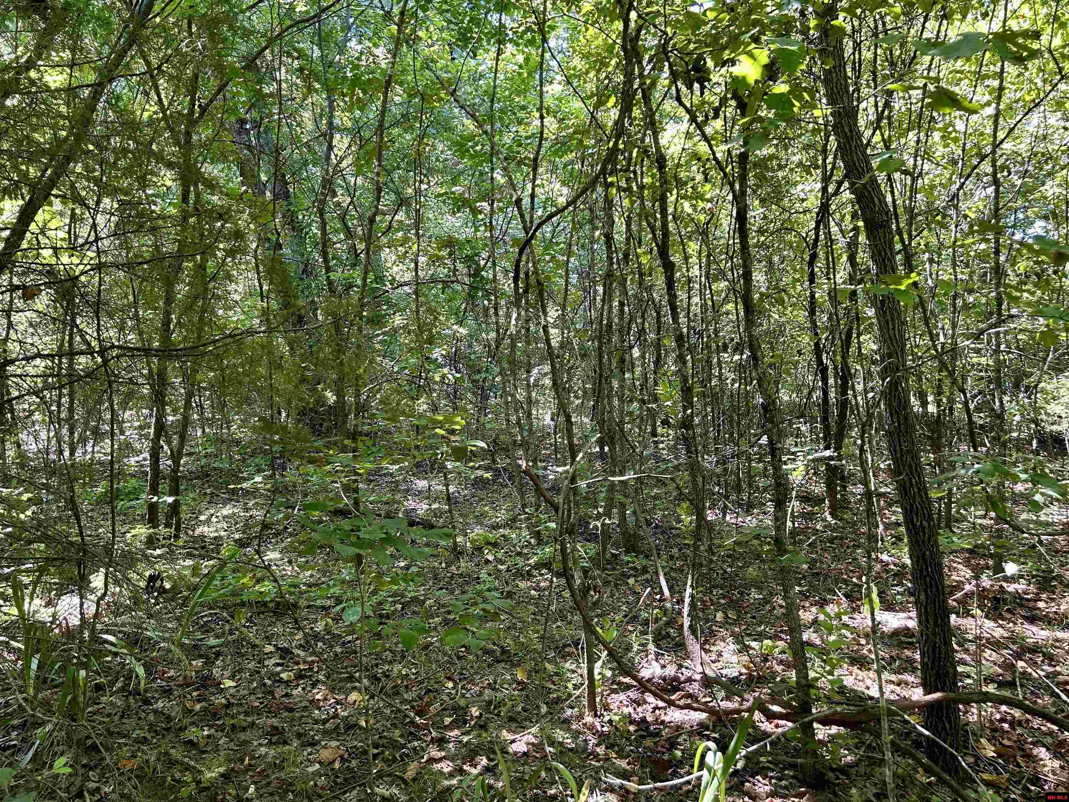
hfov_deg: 67.3
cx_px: 534
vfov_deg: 53.1
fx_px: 803
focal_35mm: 26
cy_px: 401
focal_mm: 5.7
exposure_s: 1/121
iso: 64
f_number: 1.5
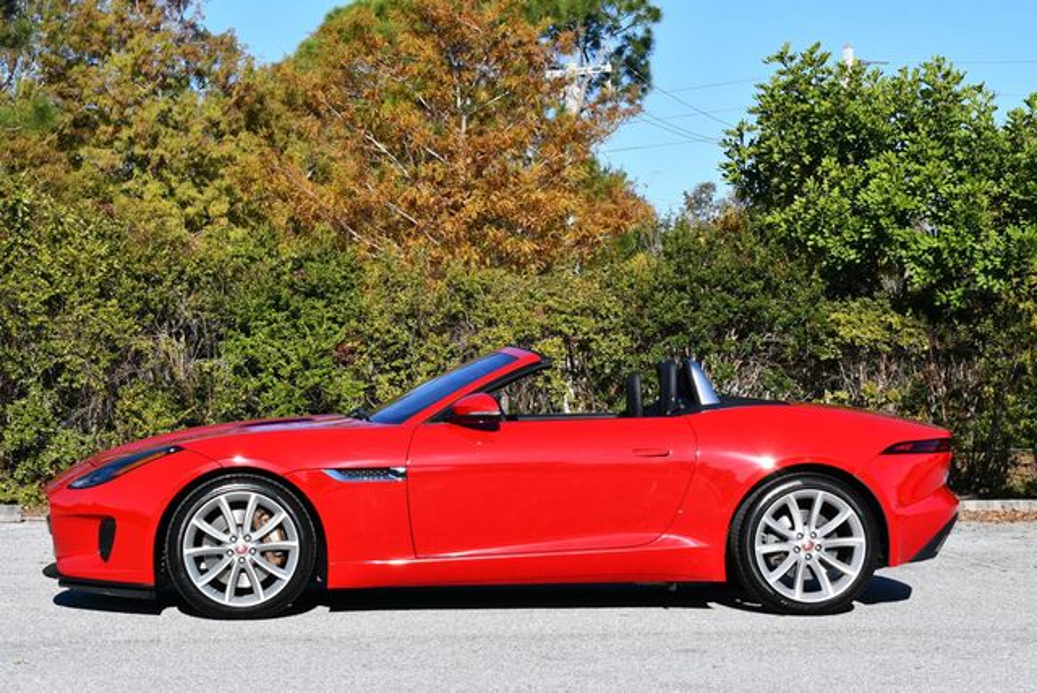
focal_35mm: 92
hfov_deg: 22.1
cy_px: 346
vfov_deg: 14.9
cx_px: 518
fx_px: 2652
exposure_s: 1/250
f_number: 8
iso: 100
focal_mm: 46
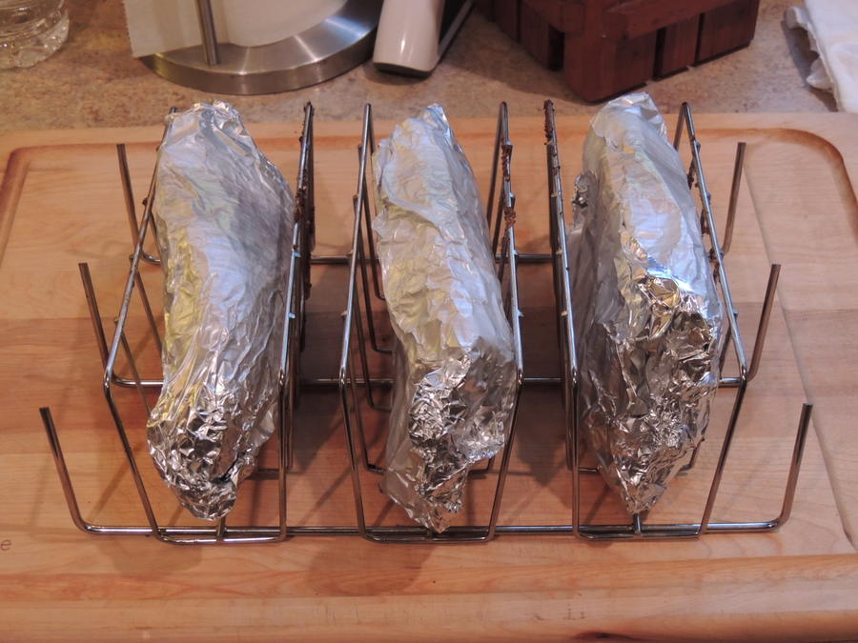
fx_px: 1487
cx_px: 429
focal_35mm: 60
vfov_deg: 24.4
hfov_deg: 32.2
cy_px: 322
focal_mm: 10.7
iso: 450
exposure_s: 1/15
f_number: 3.7
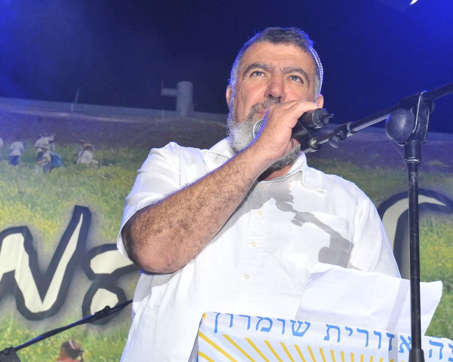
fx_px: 1488
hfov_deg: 17.3
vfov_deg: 13.9
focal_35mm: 111
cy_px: 197
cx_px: 261
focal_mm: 70
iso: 2000
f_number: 9
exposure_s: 1/160
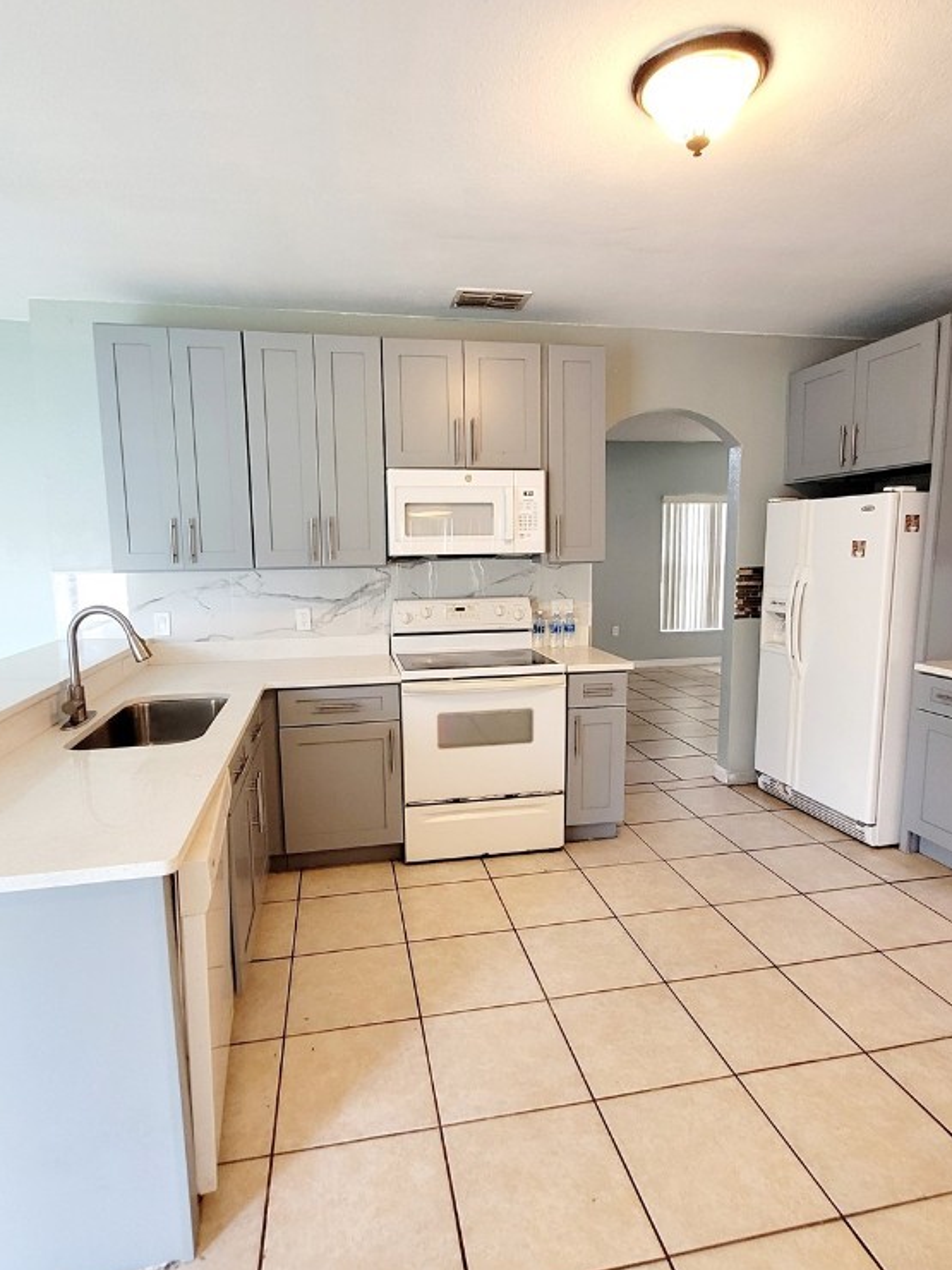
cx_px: 494
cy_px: 628
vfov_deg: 87.8
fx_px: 660
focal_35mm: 18
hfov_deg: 71.6
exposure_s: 1/60.2
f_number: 2.2
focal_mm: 1.74
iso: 200
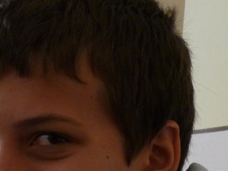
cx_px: 36
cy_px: 204
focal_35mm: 199
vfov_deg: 7.4
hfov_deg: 9.9
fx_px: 1310
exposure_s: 1/30
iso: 250
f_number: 3.2
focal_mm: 10.4
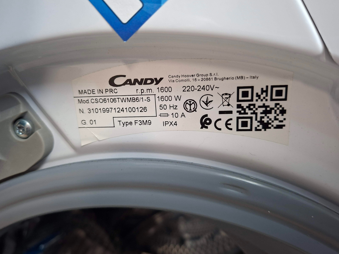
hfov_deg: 71.6
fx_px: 235
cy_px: 123
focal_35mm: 24
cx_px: 165
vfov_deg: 56.8
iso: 320
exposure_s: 1/24
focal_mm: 5.54
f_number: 1.8
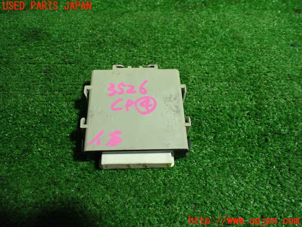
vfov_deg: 46.8
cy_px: 114
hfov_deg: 60.0
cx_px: 151
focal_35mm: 30
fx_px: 262
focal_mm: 5.4
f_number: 2.3
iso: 640
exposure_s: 1/125
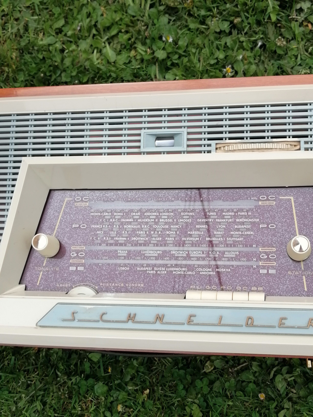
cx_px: 156
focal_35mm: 47
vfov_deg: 40.4
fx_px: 567
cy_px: 208
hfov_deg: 30.9
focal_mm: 3.95
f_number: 1.8
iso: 50
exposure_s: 1/1104
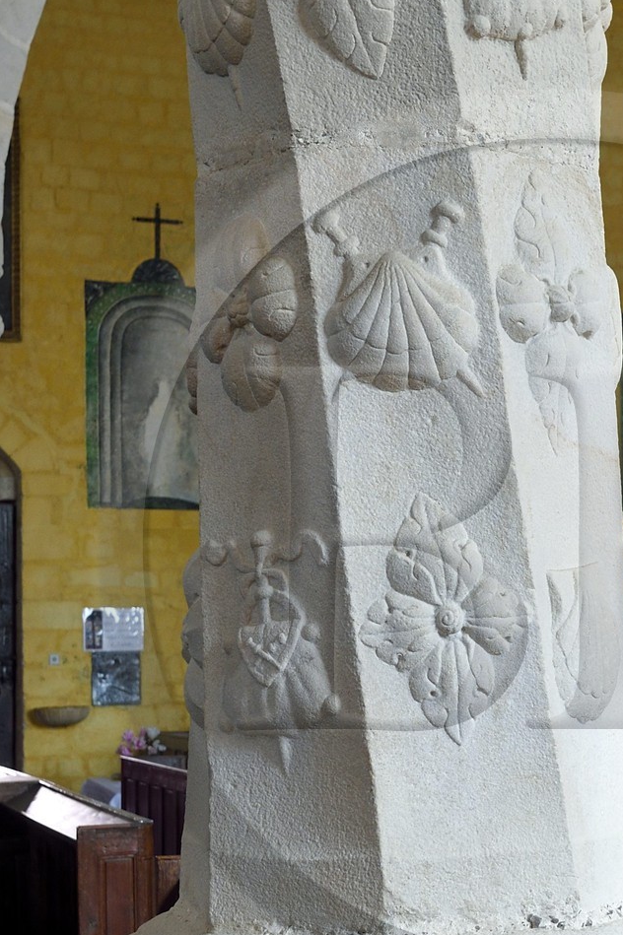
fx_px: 2104
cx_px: 551
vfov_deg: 25.0
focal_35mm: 81
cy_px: 549
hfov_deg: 16.6
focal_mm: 32
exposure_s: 1/50
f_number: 5.6
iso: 800
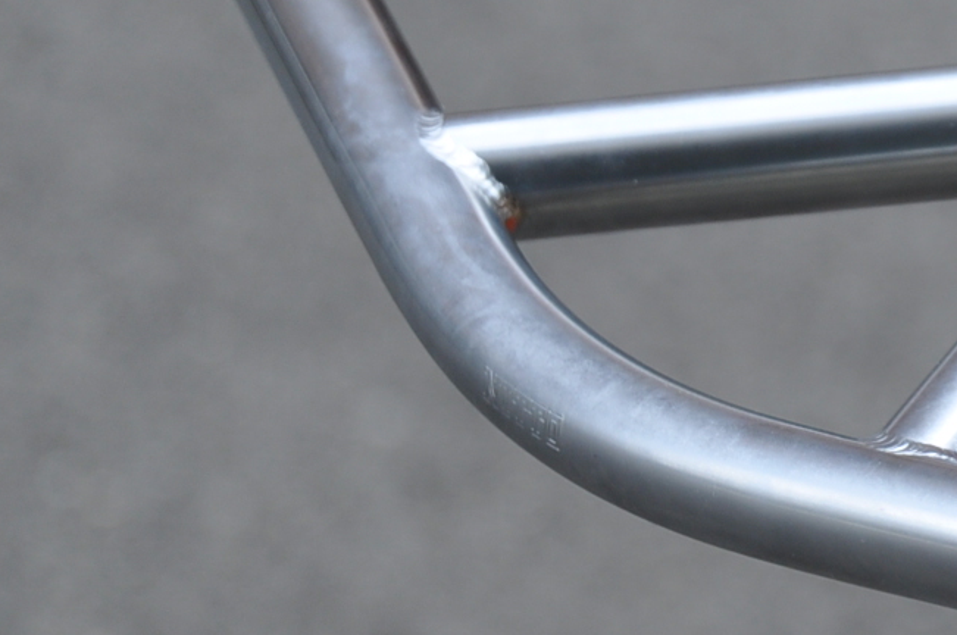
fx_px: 13767
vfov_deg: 2.6
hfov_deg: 4.0
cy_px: 107
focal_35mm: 519
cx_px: 1157
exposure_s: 1/160
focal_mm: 105
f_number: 6.3
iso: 200
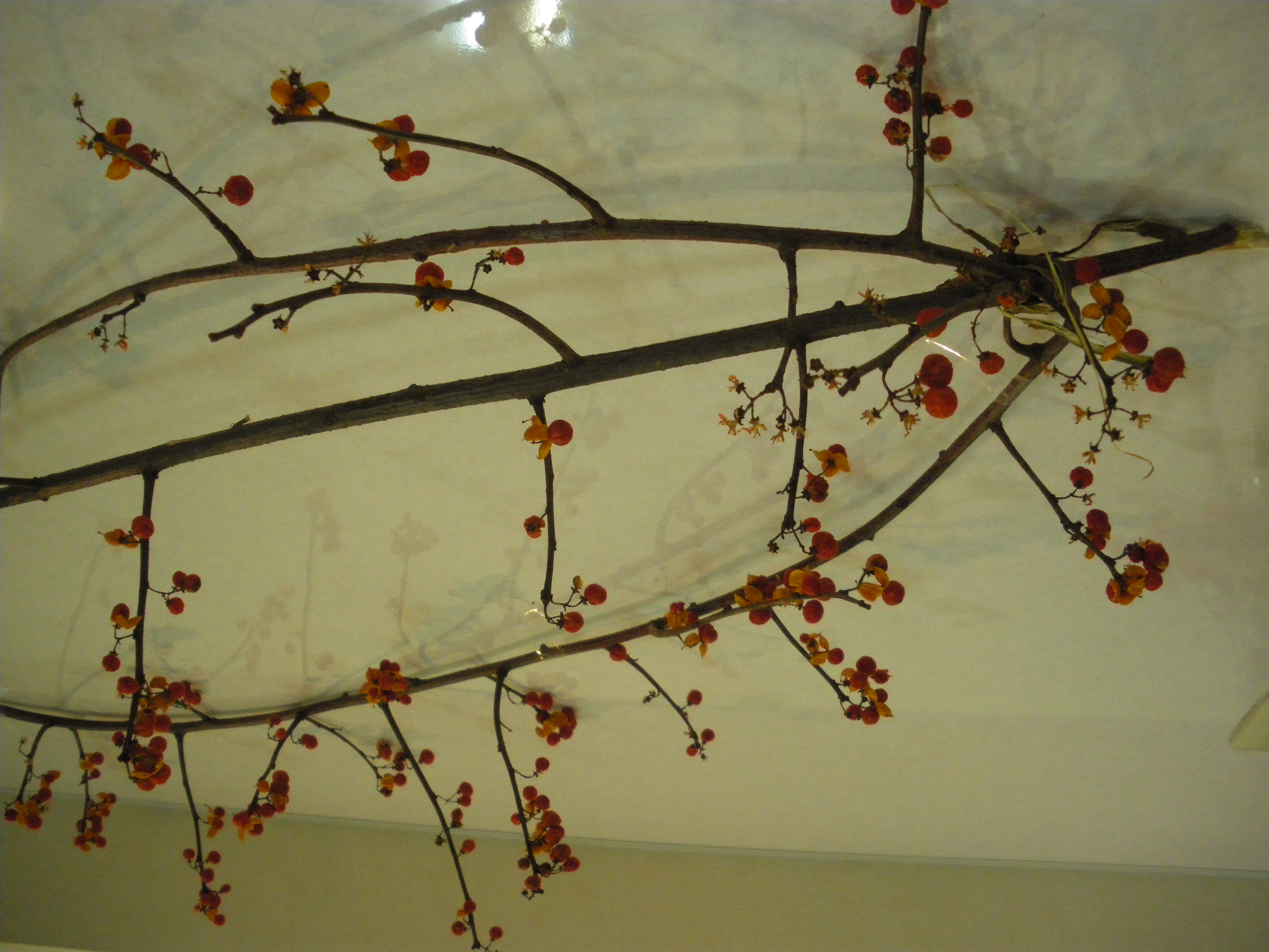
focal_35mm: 36
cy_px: 476
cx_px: 634
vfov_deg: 39.7
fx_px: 1320
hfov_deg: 51.4
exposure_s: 1/50
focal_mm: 6.3
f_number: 3.5
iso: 400
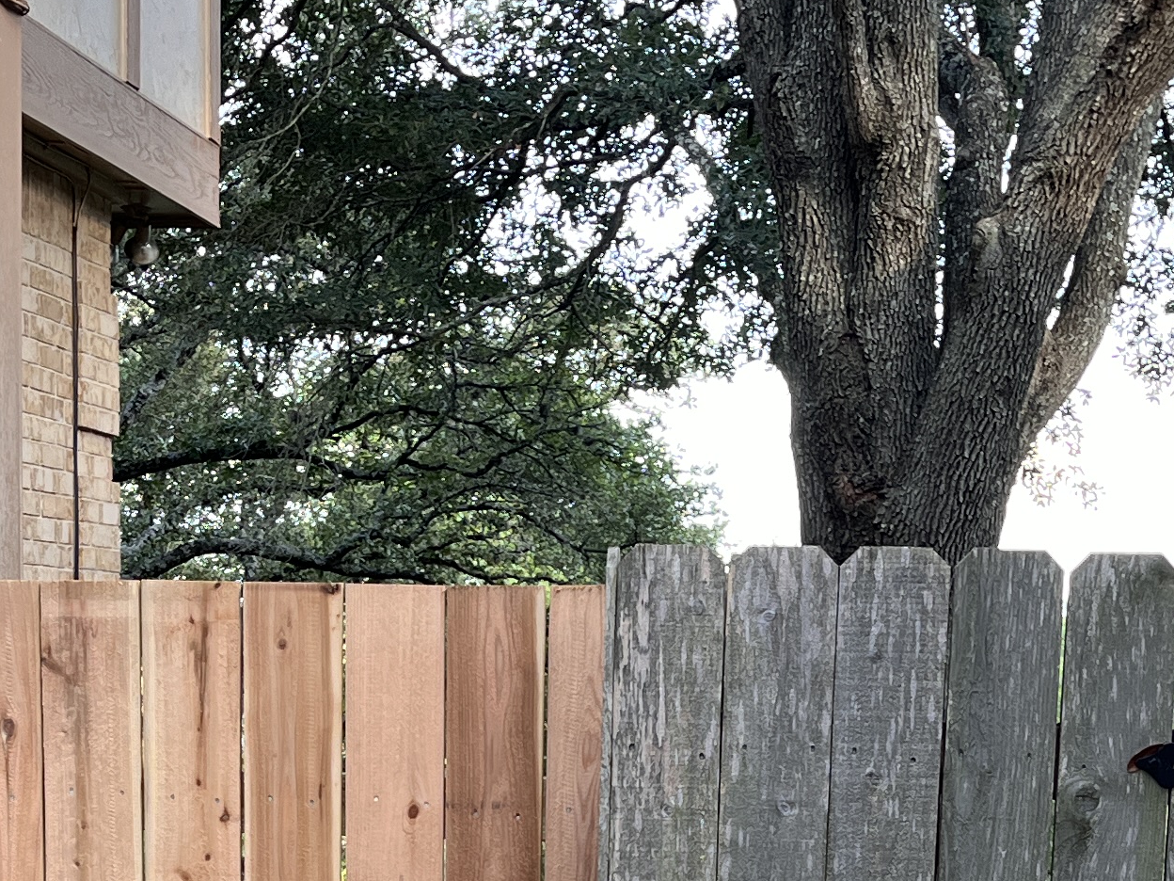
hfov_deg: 23.2
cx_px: 465
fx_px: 2849
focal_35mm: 84
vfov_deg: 16.8
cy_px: 1049
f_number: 1.6
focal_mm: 5.1
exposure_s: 1/122
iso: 50
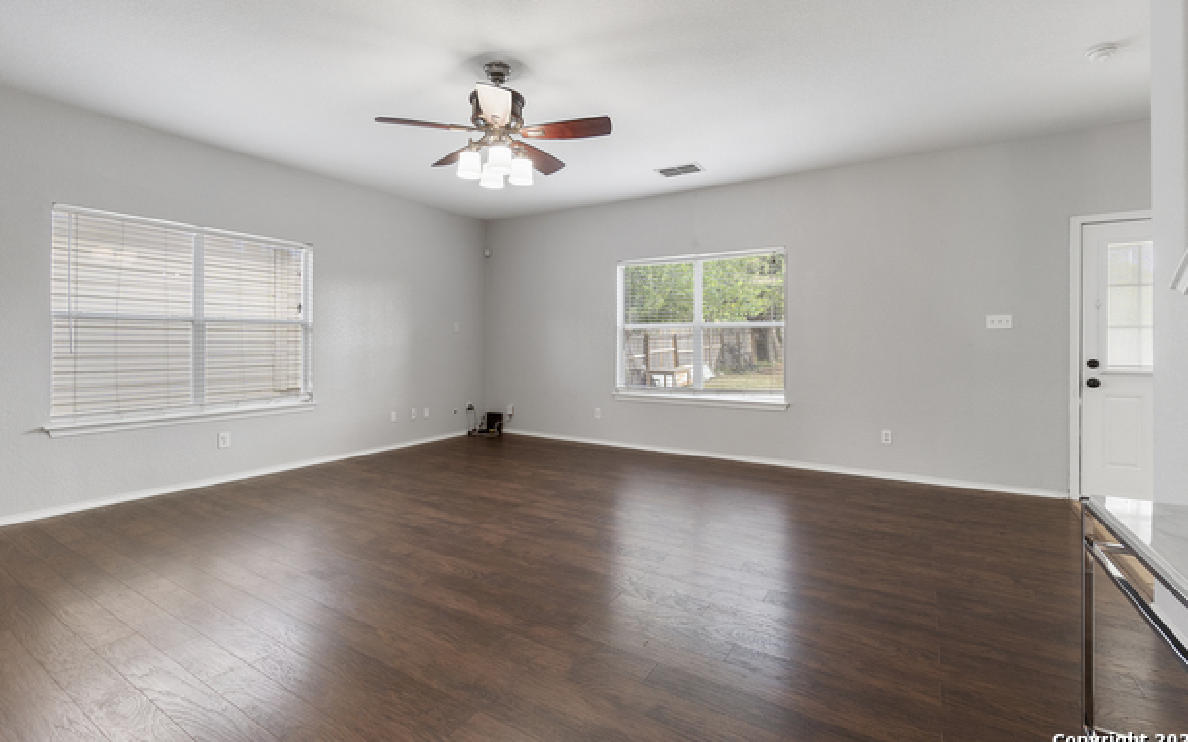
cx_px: 586
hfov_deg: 97.8
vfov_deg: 71.2
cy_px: 360
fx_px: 518
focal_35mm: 16
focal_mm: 10
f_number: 6.3
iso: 320
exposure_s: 1/25
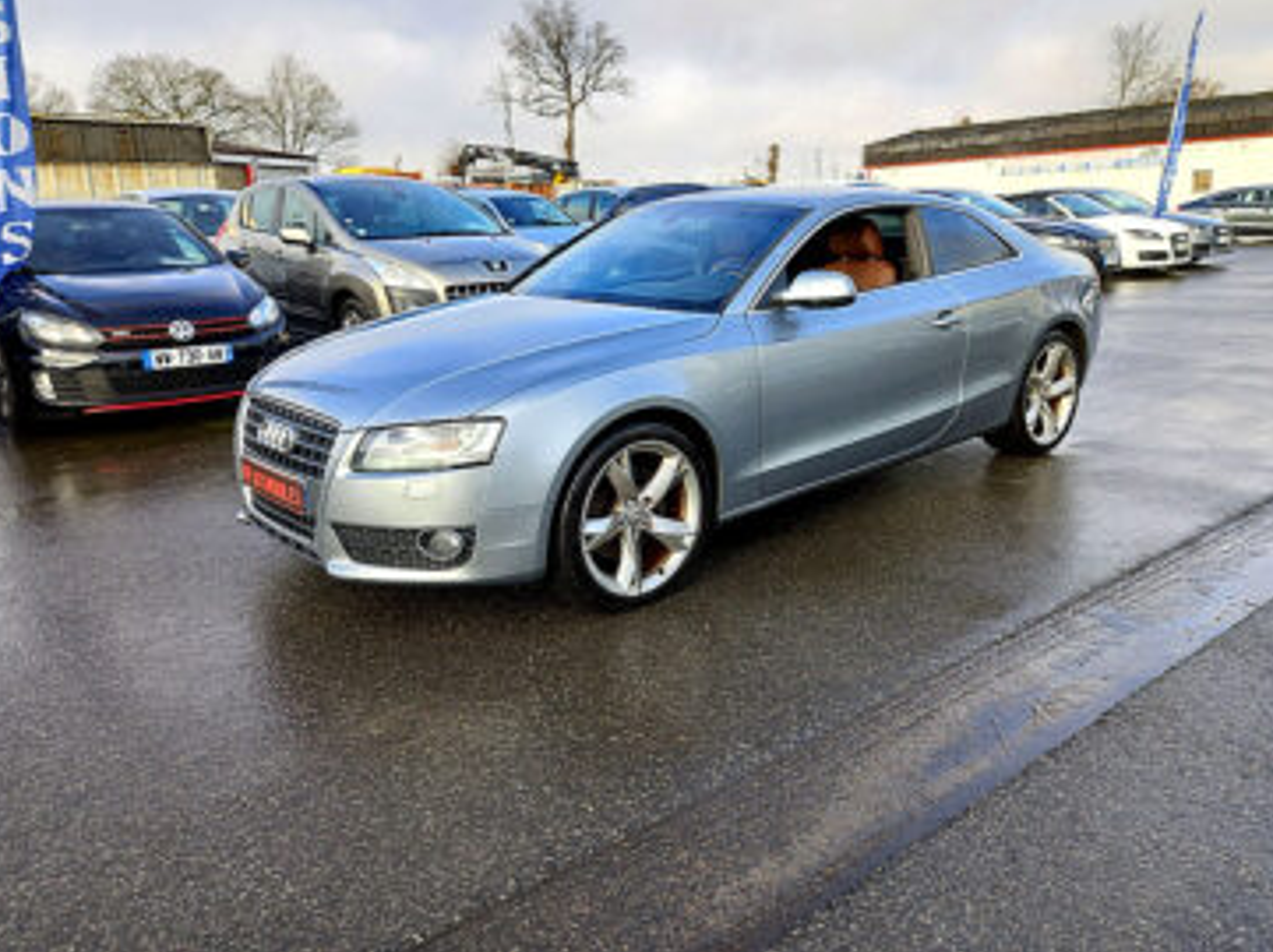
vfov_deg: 53.0
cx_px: 640
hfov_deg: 67.4
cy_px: 460
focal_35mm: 26
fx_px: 955
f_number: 2
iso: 25
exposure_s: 1/108
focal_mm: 4.6
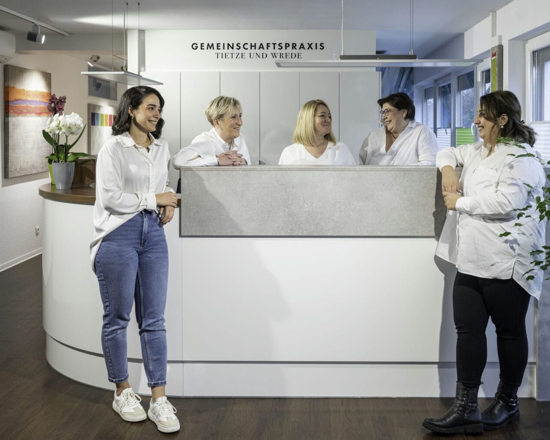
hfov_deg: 45.6
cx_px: 327
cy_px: 223
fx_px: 651
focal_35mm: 40
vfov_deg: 37.3
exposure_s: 1/125
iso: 800
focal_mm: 35
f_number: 4.5
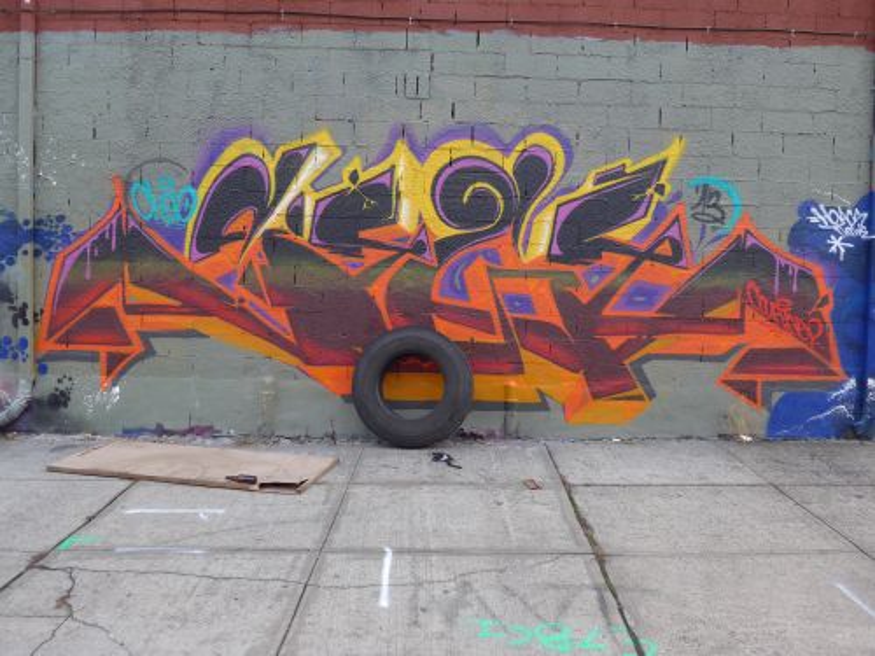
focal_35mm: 29
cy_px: 328
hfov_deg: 61.7
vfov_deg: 48.2
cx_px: 438
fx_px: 733
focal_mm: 6
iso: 80
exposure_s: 1/160
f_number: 2.8
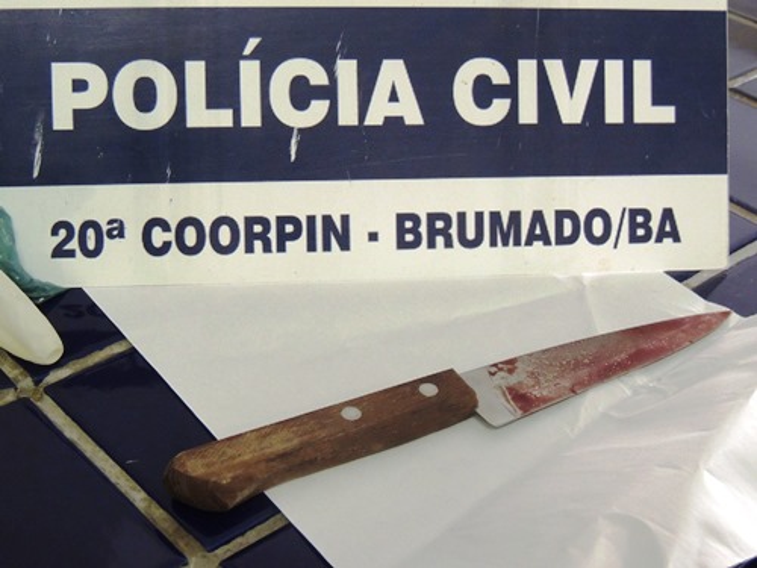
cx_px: 378
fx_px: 1203
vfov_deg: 26.6
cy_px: 284
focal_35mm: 55
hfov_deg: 34.9
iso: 800
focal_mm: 9.8
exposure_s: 1/125
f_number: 3.7
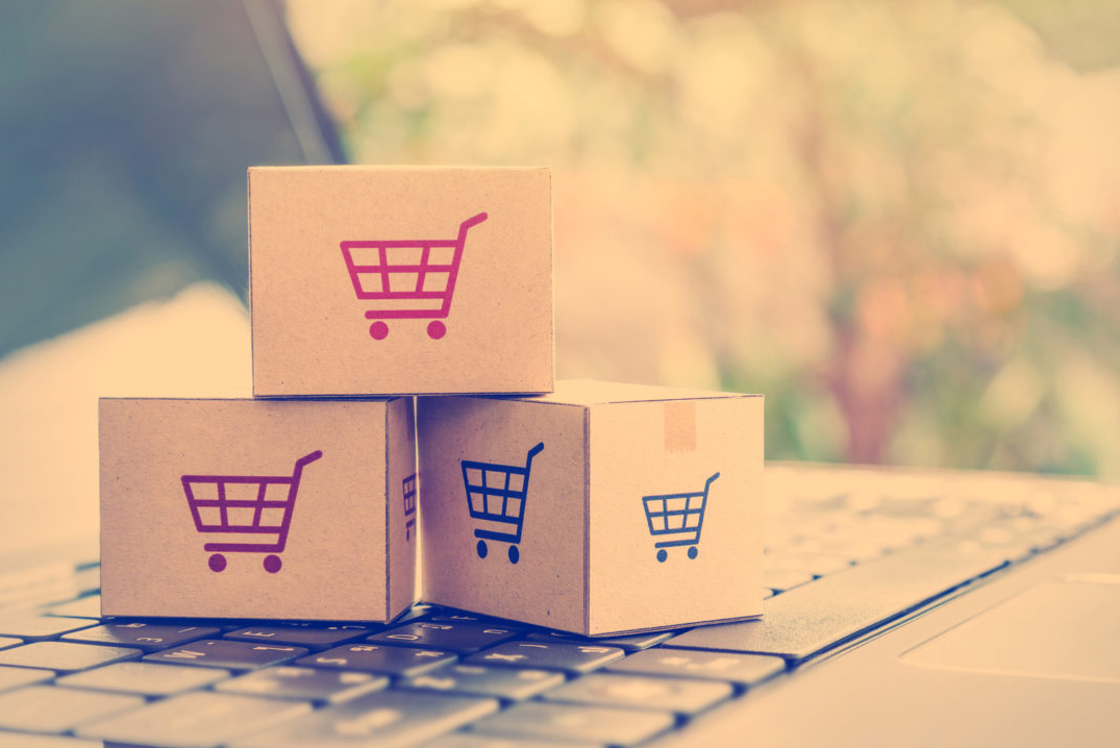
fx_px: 2988
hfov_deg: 21.2
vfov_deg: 14.3
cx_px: 619
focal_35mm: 96
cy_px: 416
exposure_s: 1/13
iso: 80
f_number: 8
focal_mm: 86
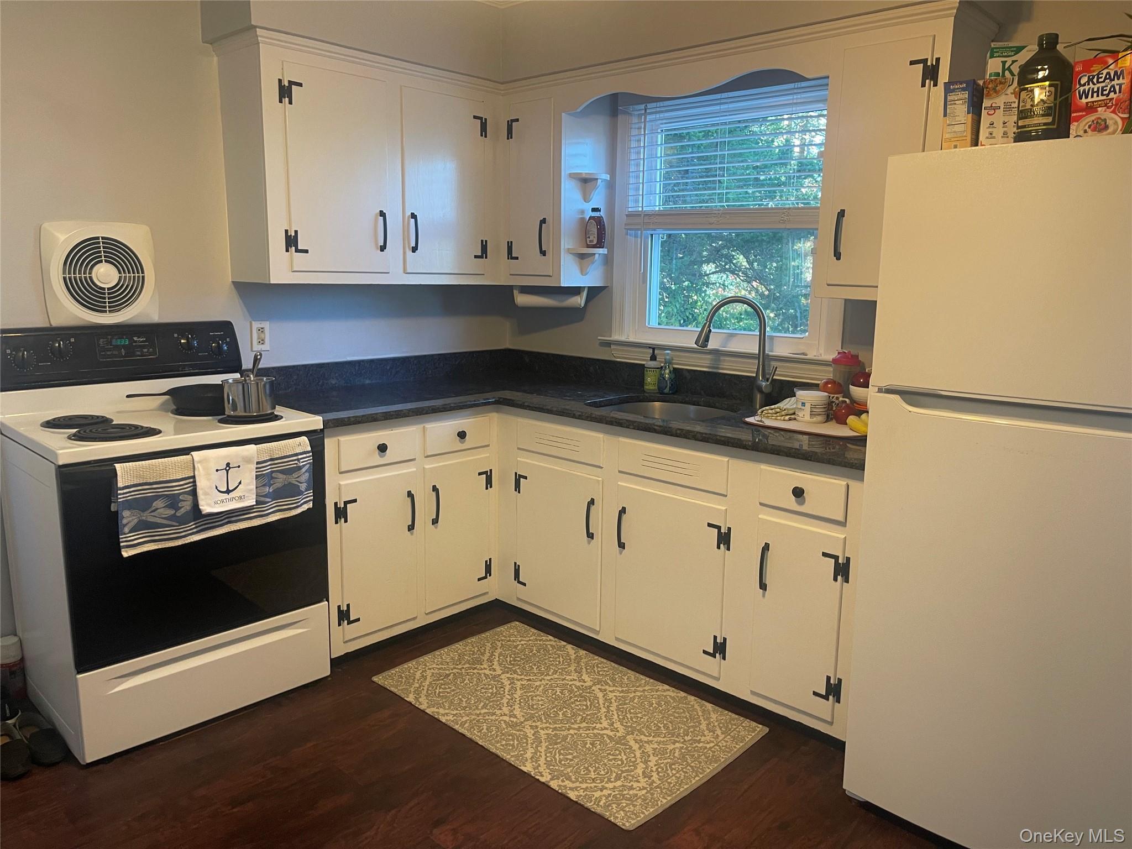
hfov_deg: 69.4
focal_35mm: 25
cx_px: 566
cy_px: 424
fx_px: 818
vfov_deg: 54.9
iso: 125
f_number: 1.6
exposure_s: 1/60
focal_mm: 5.1
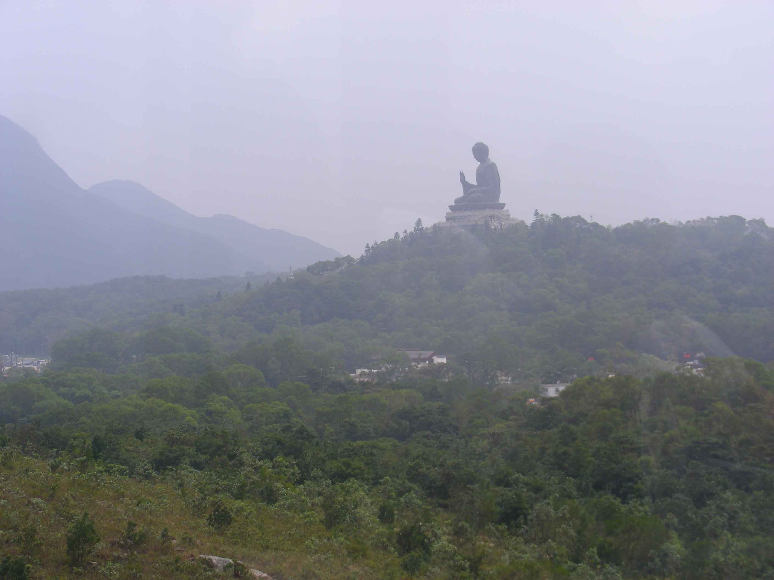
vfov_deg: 21.0
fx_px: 1565
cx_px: 387
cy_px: 290
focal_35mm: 70
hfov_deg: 27.8
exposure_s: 1/510
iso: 50
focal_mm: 11.7
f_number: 4
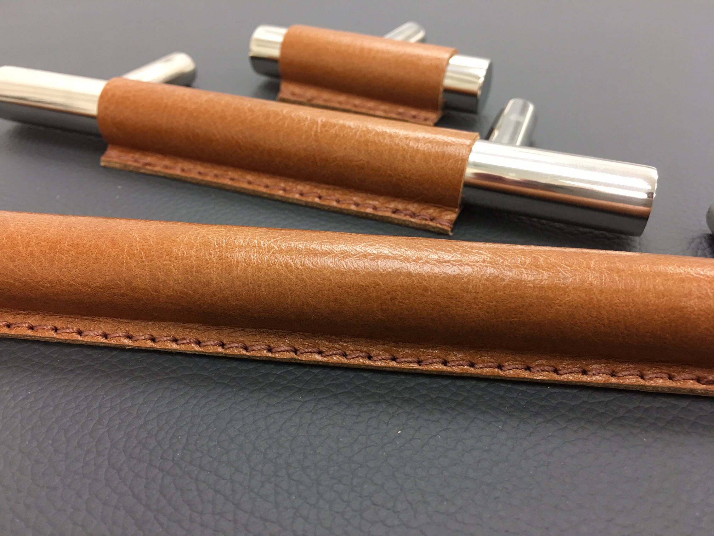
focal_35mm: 29
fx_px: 598
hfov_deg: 61.7
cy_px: 268
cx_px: 357
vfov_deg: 48.2
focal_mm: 4.15
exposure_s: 1/17
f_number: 2.2
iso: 40
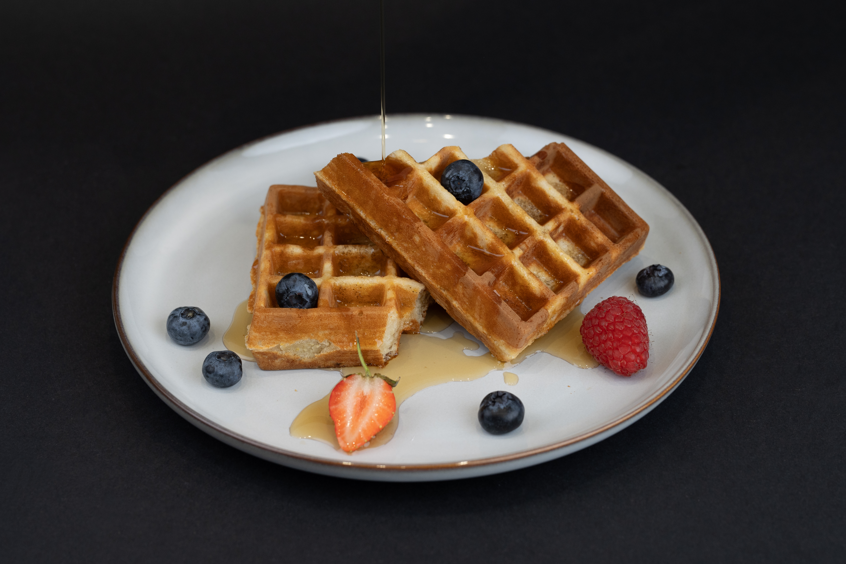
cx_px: 423
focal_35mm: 70
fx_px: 1645
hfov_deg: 28.8
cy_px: 282
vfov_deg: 19.5
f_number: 6.3
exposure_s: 1/160
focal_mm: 70
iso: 320
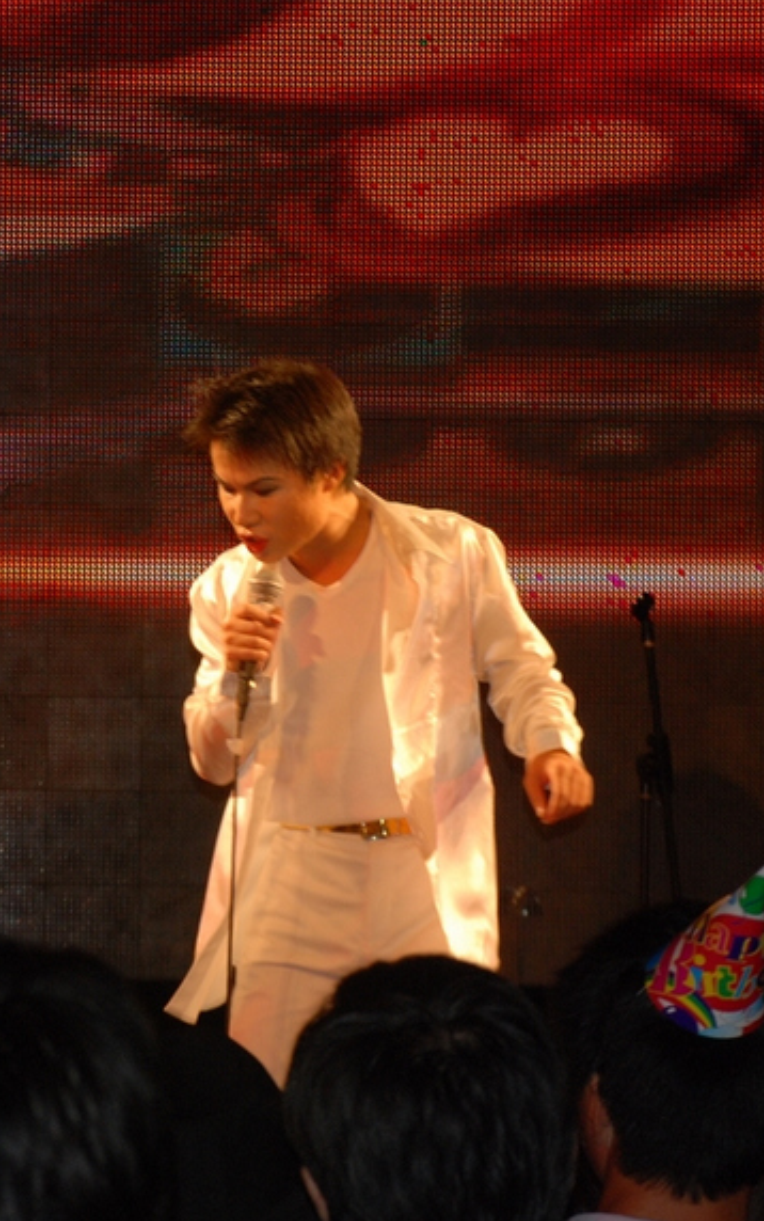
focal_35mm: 184
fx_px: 6124
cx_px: 152
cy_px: 609
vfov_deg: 11.4
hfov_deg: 7.1
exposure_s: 1/60
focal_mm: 80
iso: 400
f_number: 5.6
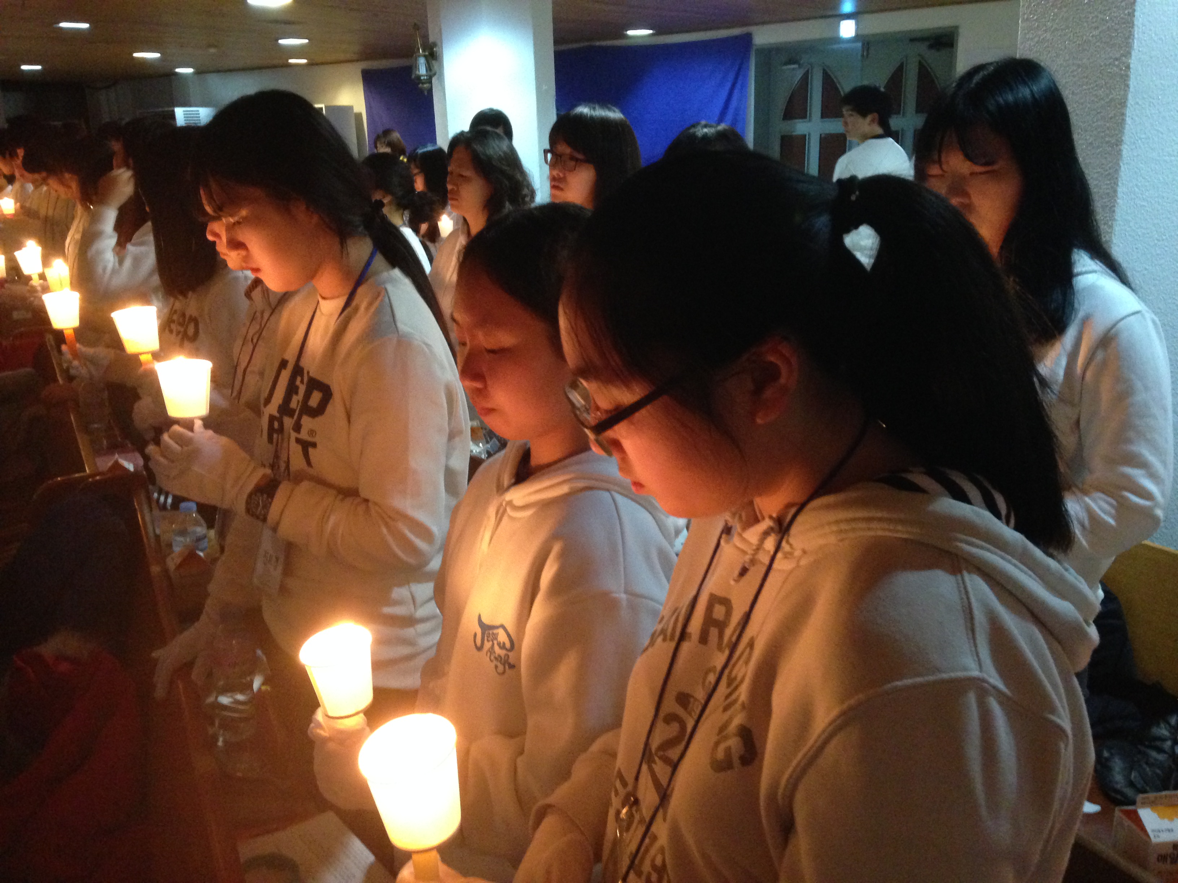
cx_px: 589
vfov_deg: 42.9
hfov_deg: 55.4
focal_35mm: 33
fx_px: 1123
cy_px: 442
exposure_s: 1/15
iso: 500
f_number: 2.4
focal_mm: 4.12
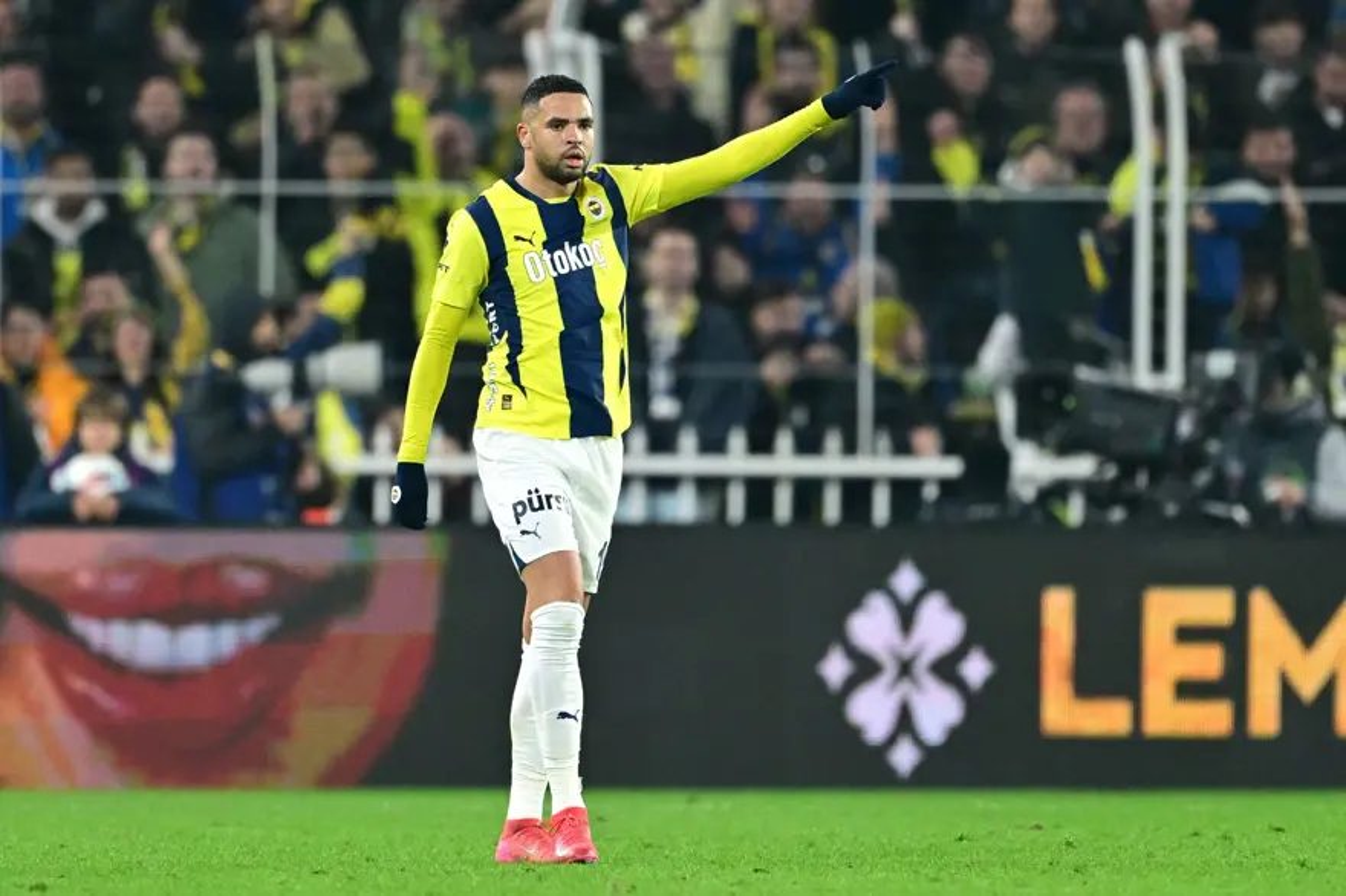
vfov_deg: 2.3
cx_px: 673
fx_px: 22424
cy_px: 448
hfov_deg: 3.4
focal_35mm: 600
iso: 2500
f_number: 2.8
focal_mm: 400
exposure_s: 1/2500
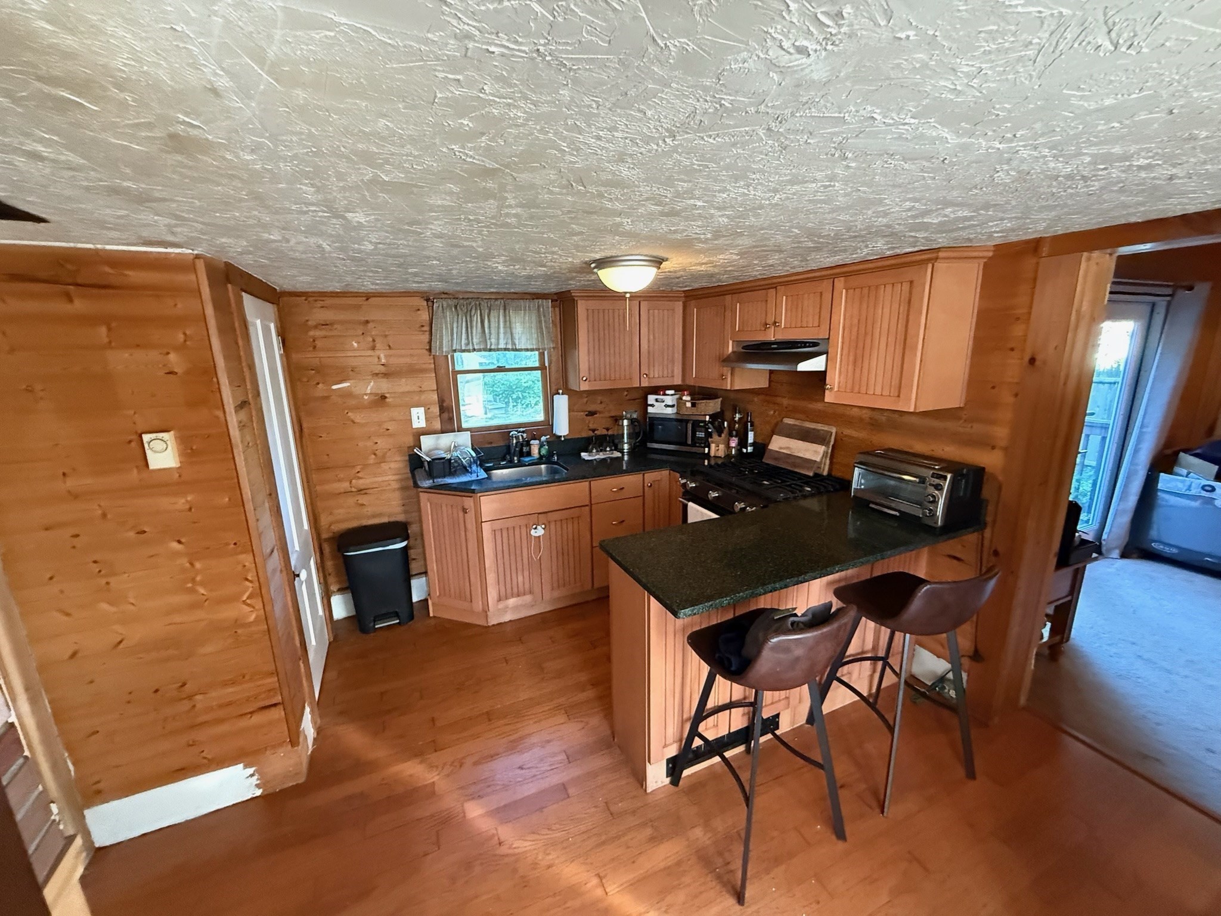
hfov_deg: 102.1
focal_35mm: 14
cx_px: 610
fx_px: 494
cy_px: 458
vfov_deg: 85.7
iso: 1000
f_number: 2.2
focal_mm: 2.22
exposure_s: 1/60
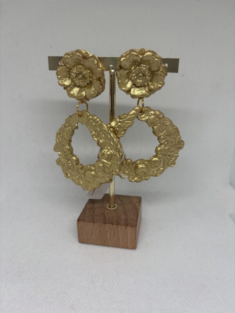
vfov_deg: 67.3
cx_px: 118
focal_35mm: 26
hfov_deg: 53.1
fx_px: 235
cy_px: 156
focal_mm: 5.96
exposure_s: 1/270
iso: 40
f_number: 1.6
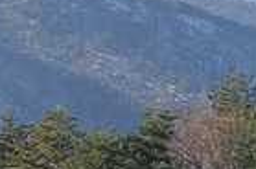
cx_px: 192
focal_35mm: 331
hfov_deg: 6.2
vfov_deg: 4.1
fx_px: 2348
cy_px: 72
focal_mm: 68
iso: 200
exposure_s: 1/400
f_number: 10
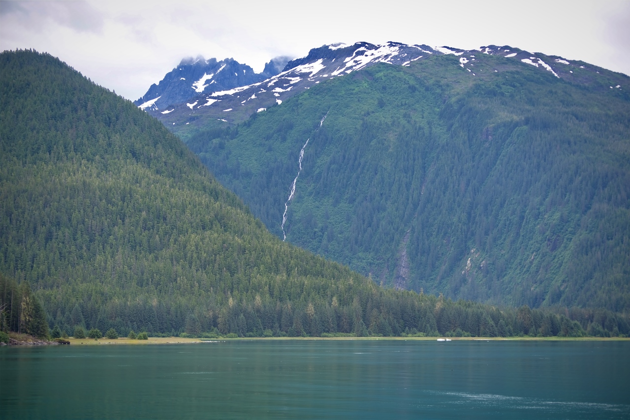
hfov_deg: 22.6
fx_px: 1575
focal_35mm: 90
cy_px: 210
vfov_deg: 15.2
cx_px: 315
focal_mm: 90
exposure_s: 1/200
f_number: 5
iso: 100
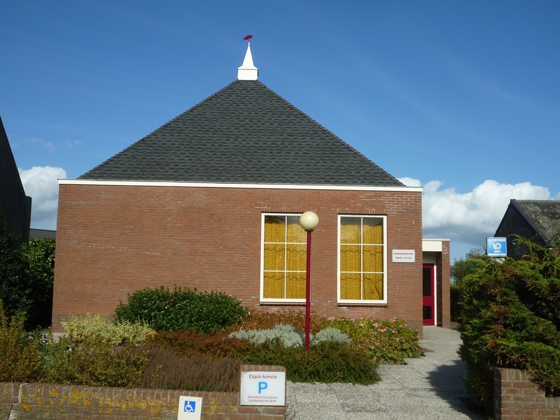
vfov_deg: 32.9
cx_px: 280
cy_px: 210
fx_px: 712
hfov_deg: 42.9
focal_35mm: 44
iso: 100
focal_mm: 7.8
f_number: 5.6
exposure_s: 1/800
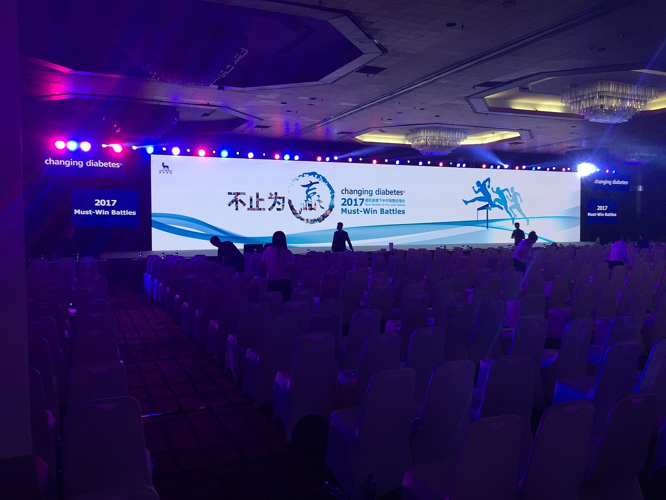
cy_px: 250
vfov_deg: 48.2
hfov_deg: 61.7
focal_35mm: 29
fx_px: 558
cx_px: 333
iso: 32
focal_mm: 4.15
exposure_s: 1/50
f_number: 2.2
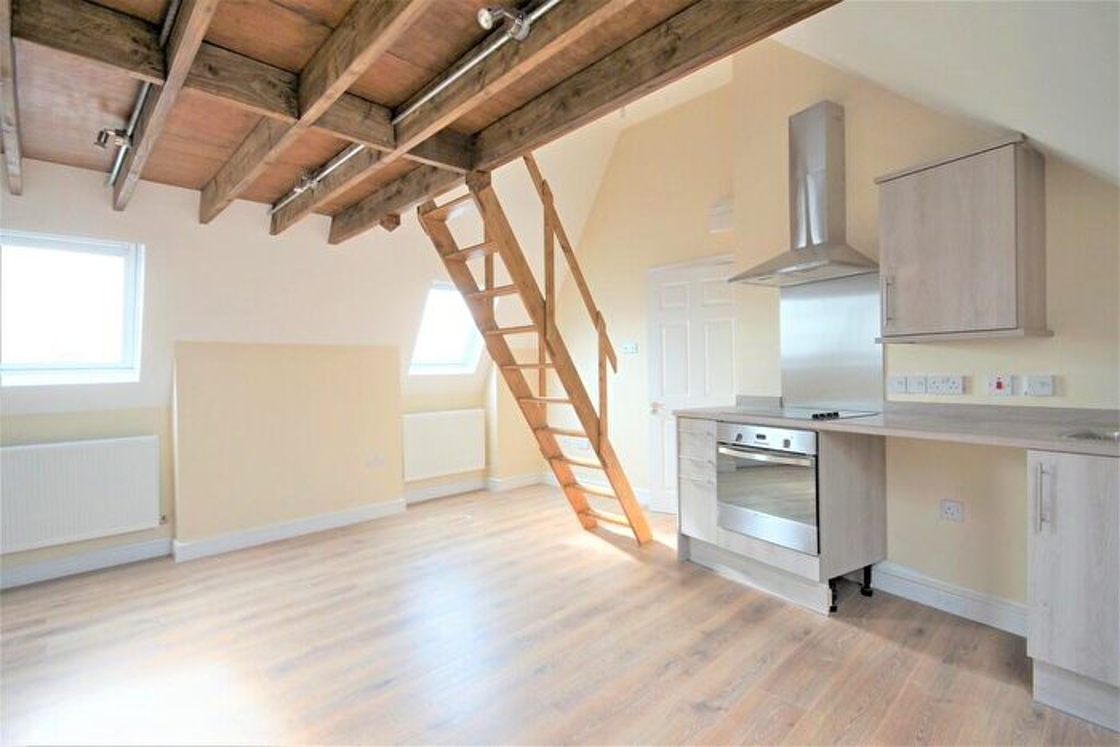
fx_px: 513
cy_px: 374
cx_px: 560
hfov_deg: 95.0
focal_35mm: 16
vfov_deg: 72.1
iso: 250
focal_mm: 11
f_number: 6.3
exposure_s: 1/60
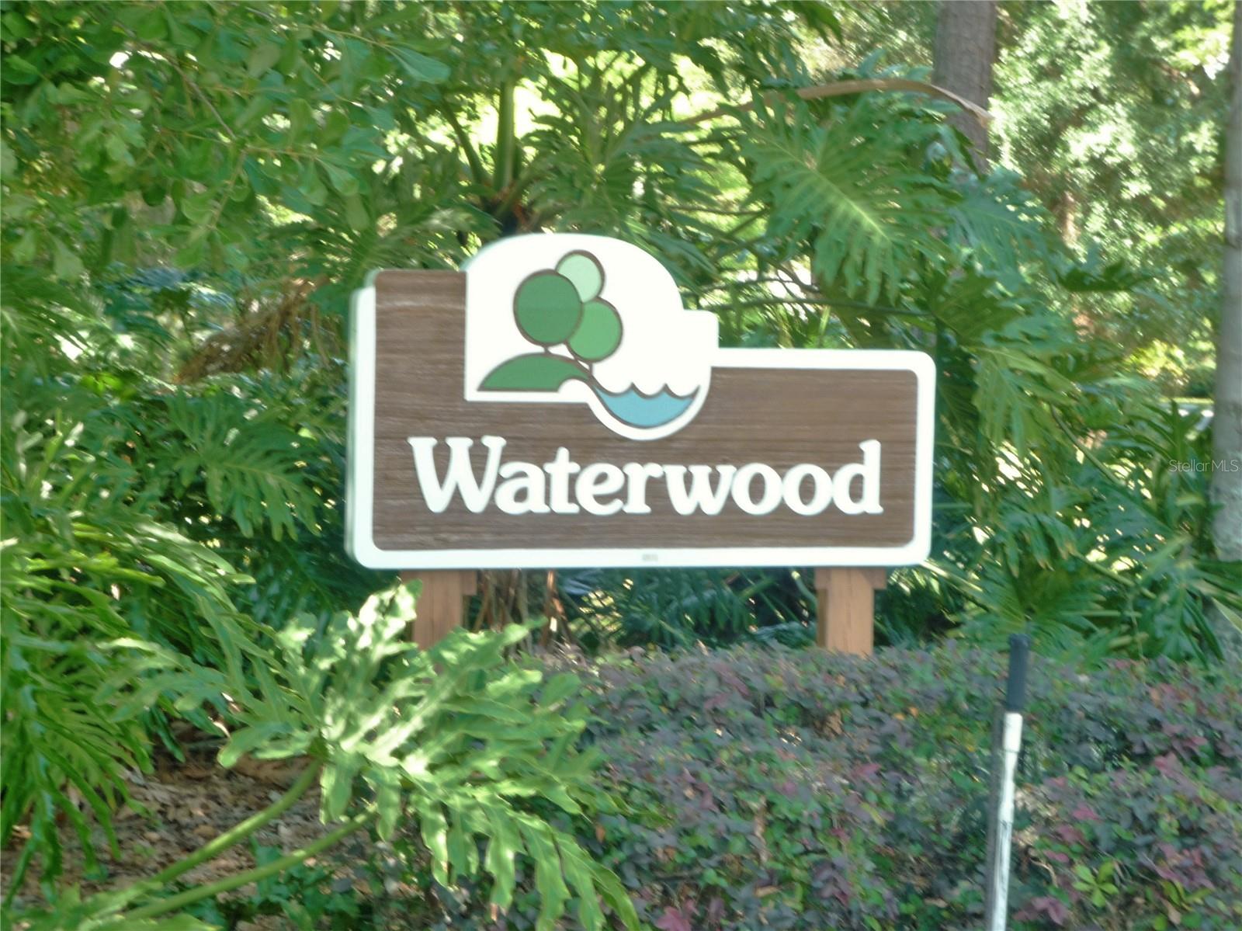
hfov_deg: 24.4
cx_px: 621
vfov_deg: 18.4
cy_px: 466
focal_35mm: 80
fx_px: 2869
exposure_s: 1/15
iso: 100
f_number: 5.2
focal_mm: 14.1
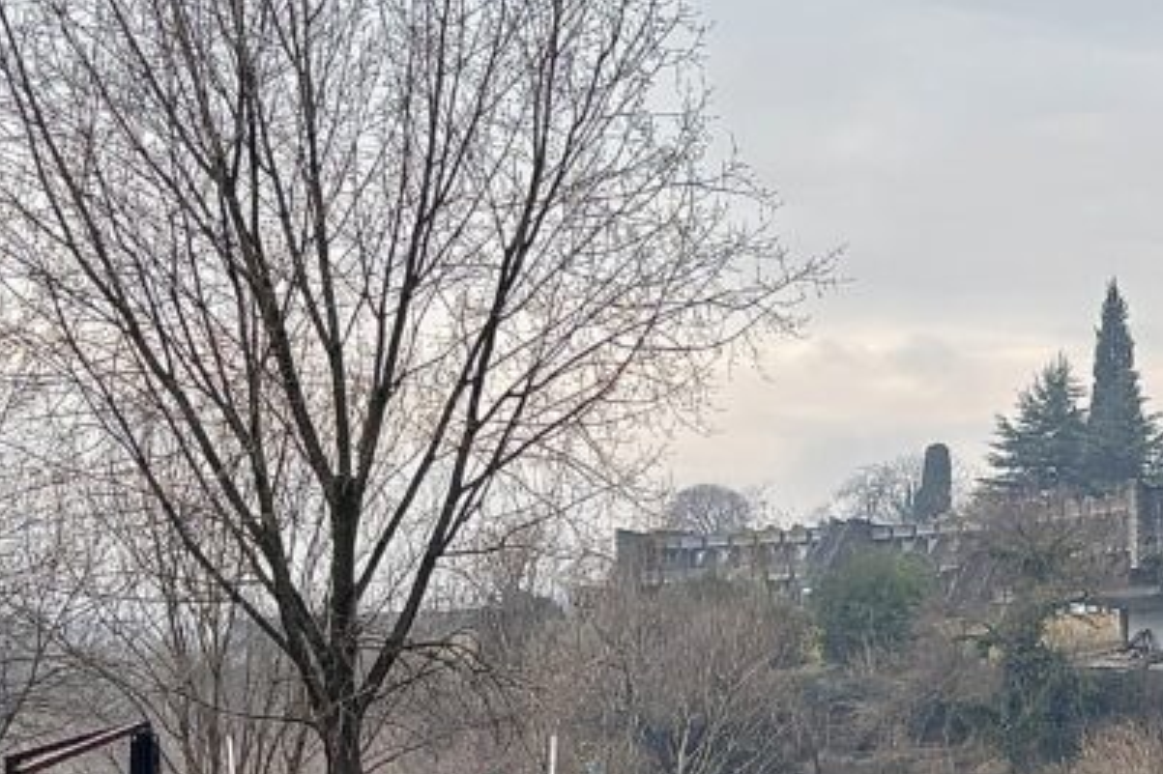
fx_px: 2616
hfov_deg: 22.1
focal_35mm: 81
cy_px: 583
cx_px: 1569
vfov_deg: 16.8
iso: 50
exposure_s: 1/1451
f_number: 1.6
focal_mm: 5.96
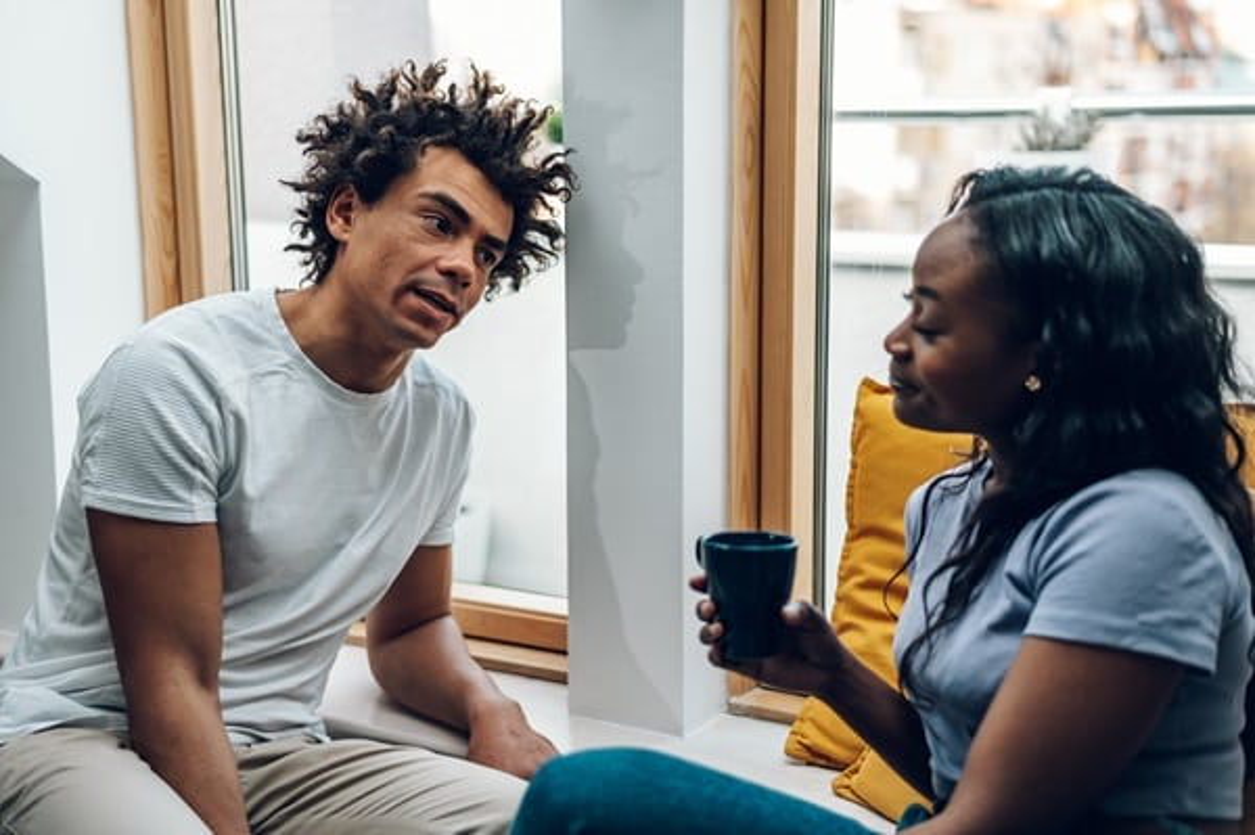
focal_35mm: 50
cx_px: 628
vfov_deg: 26.9
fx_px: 1742
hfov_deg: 39.6
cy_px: 418
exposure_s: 1/200
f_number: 1.8
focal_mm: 50
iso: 160
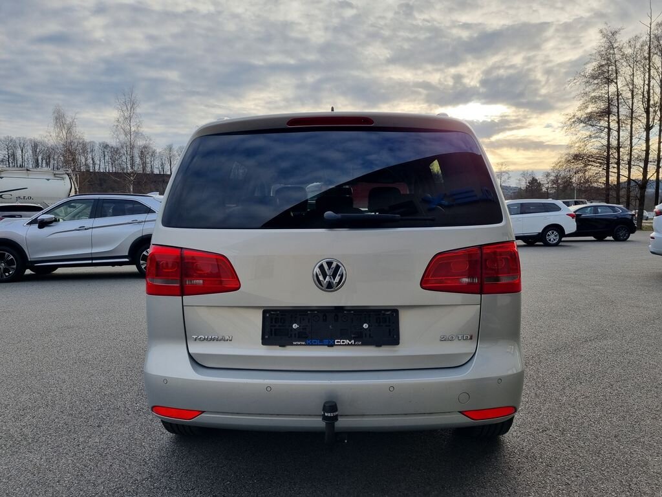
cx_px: 331
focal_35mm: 26
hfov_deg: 67.3
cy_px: 248
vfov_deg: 53.1
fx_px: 497
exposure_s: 1/772
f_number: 1.8
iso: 50
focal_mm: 5.4
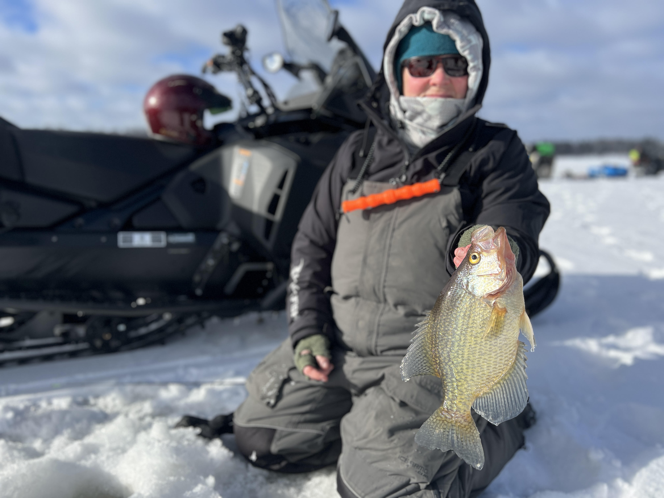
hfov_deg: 67.3
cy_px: 249
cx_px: 332
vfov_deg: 53.1
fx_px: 499
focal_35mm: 26
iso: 50
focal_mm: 5.7
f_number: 1.5
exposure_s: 1/5882
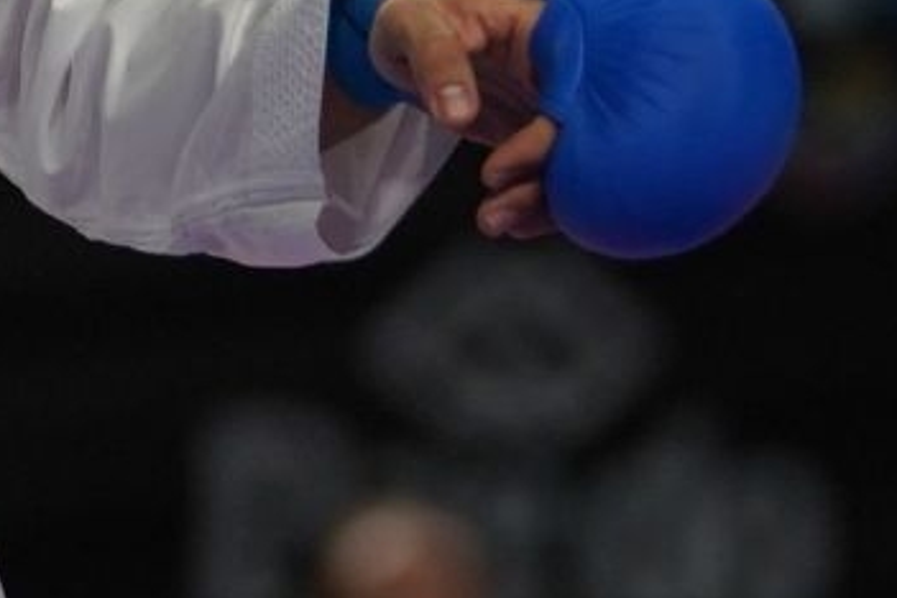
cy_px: -624
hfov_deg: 1.5
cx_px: -391
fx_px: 33685
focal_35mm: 1352
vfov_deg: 1.0
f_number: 2.8
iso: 800
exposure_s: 1/1000
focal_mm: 176
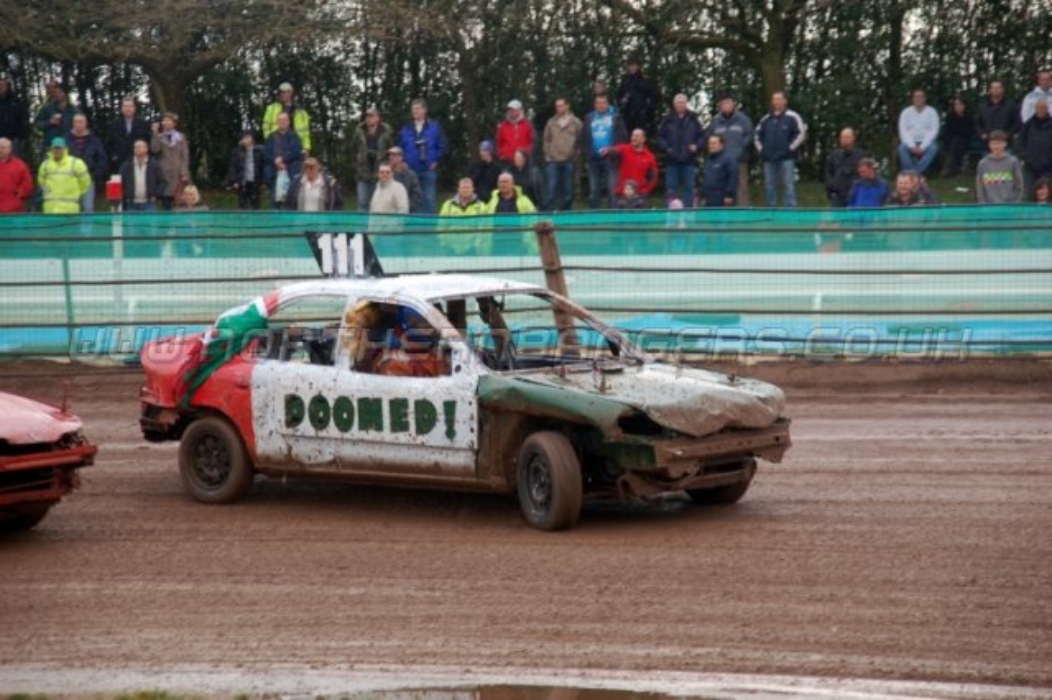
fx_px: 5082
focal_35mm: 174
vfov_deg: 7.9
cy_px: 350
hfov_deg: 11.8
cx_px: 526
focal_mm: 116
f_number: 6
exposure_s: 1/500
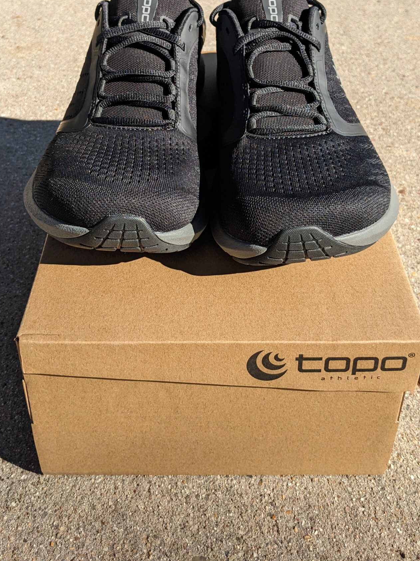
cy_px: 160
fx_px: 663
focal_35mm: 41
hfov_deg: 35.1
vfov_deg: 44.7
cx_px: 213
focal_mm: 4.38
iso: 65
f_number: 1.73
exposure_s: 1/2128
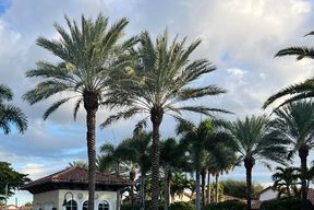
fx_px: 410
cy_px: 203
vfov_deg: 27.3
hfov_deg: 40.2
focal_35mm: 47
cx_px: 63
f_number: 1.6
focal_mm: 5.1
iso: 50
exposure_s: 1/878
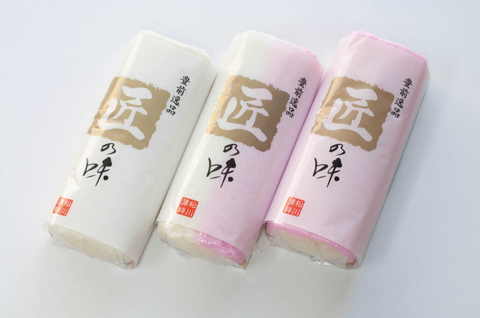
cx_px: 240
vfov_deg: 18.1
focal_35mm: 75
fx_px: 999
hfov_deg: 27.0
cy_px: 159
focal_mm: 50
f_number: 10
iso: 200
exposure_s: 1/15
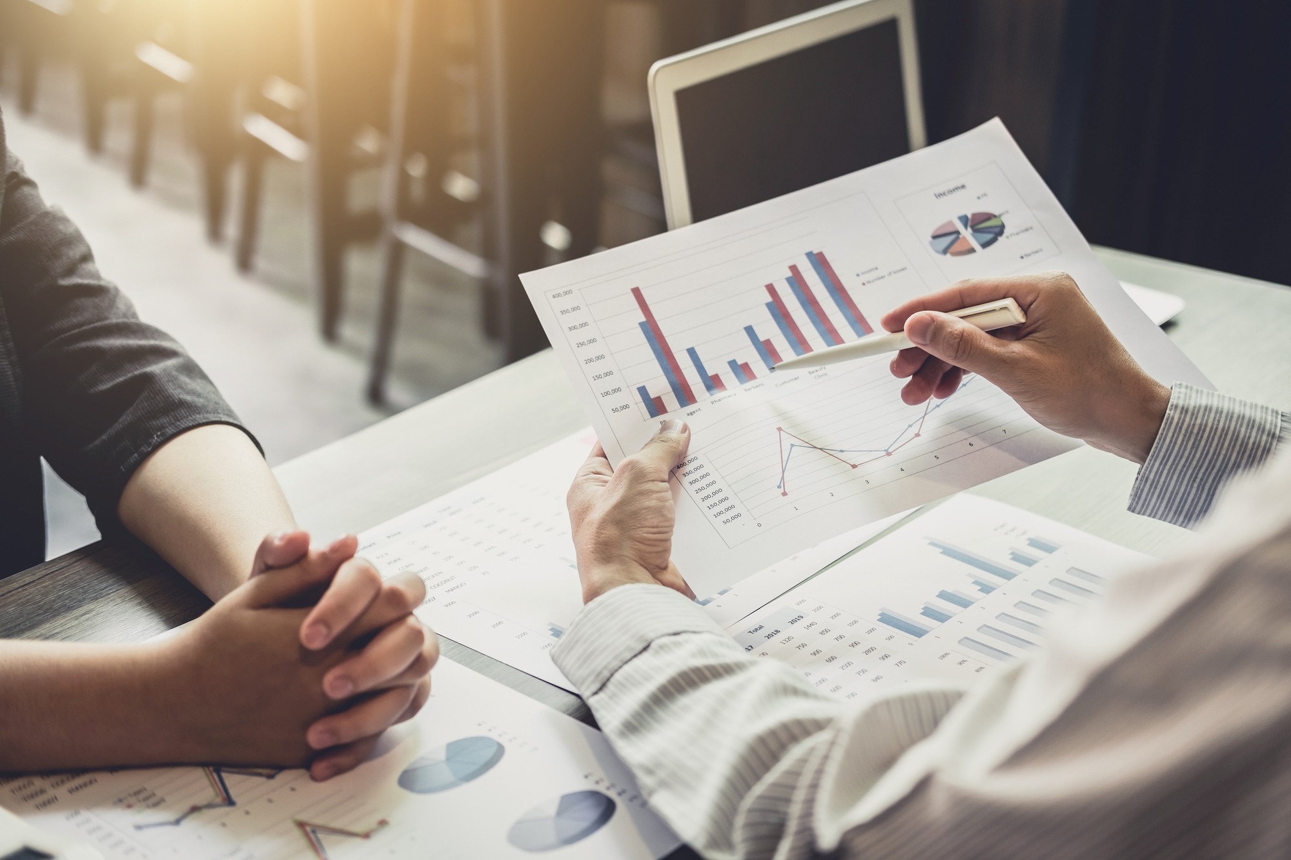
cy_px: 430
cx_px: 646
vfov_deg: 25.5
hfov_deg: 37.5
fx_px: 1900
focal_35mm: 53
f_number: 2.5
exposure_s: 1/80
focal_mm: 35
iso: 400
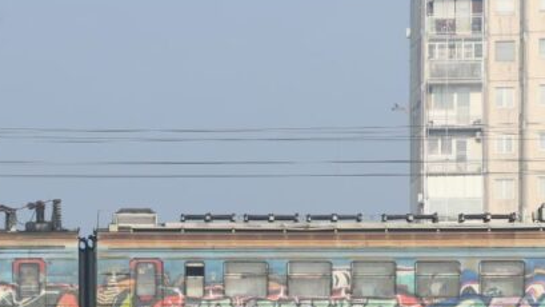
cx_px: 151
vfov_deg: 2.3
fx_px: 7586
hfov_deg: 4.1
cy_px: 420
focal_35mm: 525
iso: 125
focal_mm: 200
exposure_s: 1/800
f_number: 4.5
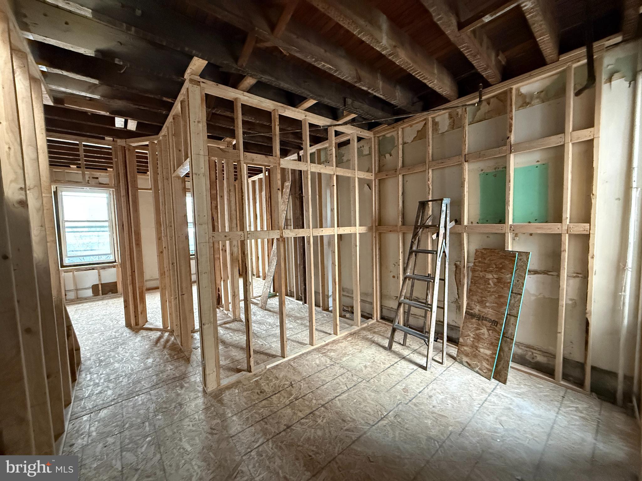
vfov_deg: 85.7
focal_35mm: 14
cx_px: 321
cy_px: 240
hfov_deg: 102.1
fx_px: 260
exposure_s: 1/60
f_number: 2.2
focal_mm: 2.22
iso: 800
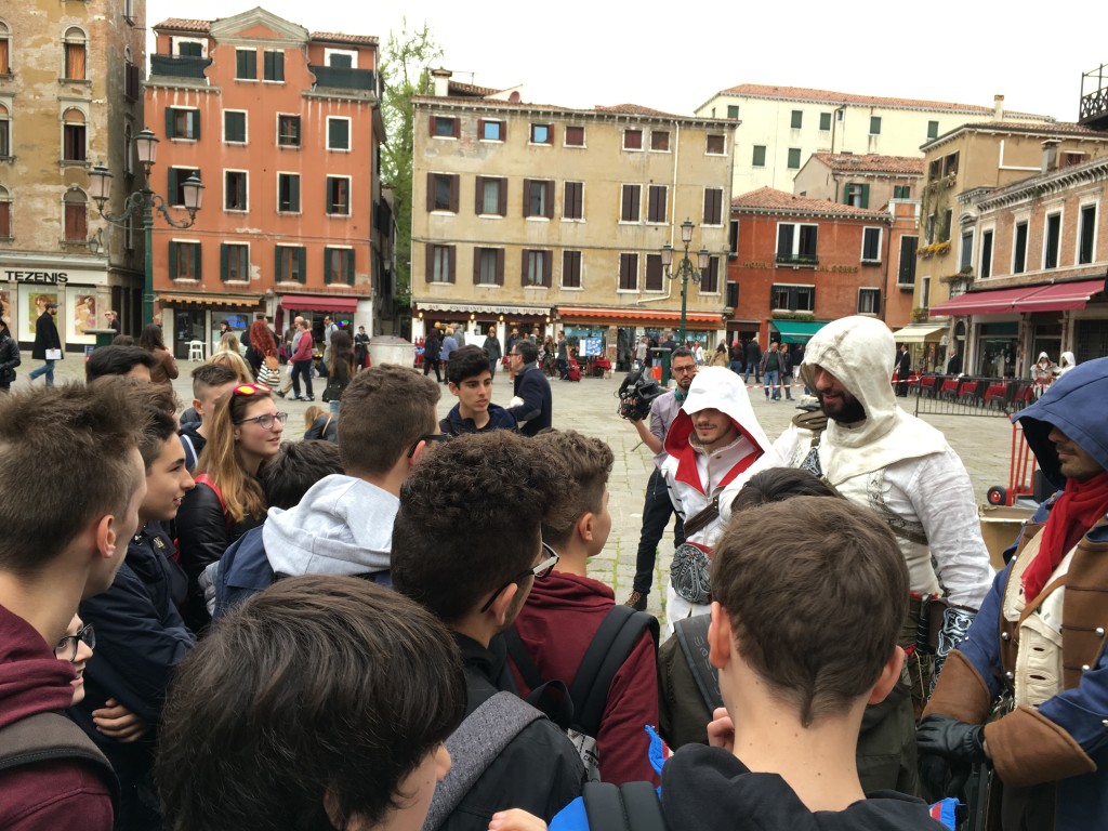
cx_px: 554
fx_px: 928
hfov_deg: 61.7
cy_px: 416
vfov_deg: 48.2
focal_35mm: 29
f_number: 2.2
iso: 25
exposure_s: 1/129
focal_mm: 4.15
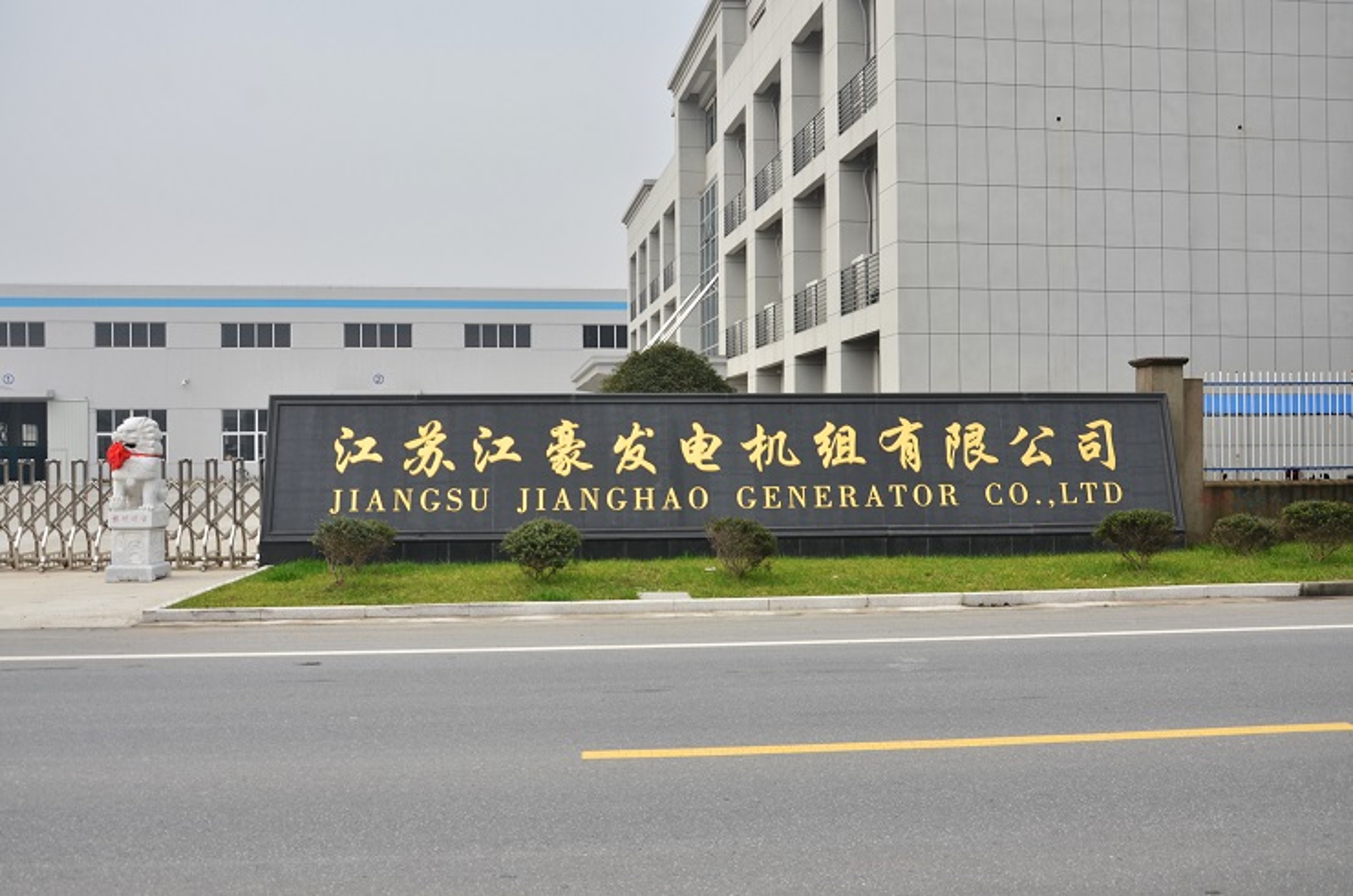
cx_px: 676
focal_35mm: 33
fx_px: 1238
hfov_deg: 57.3
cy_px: 448
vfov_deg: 39.8
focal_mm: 22
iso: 100
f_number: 7.1
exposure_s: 1/200
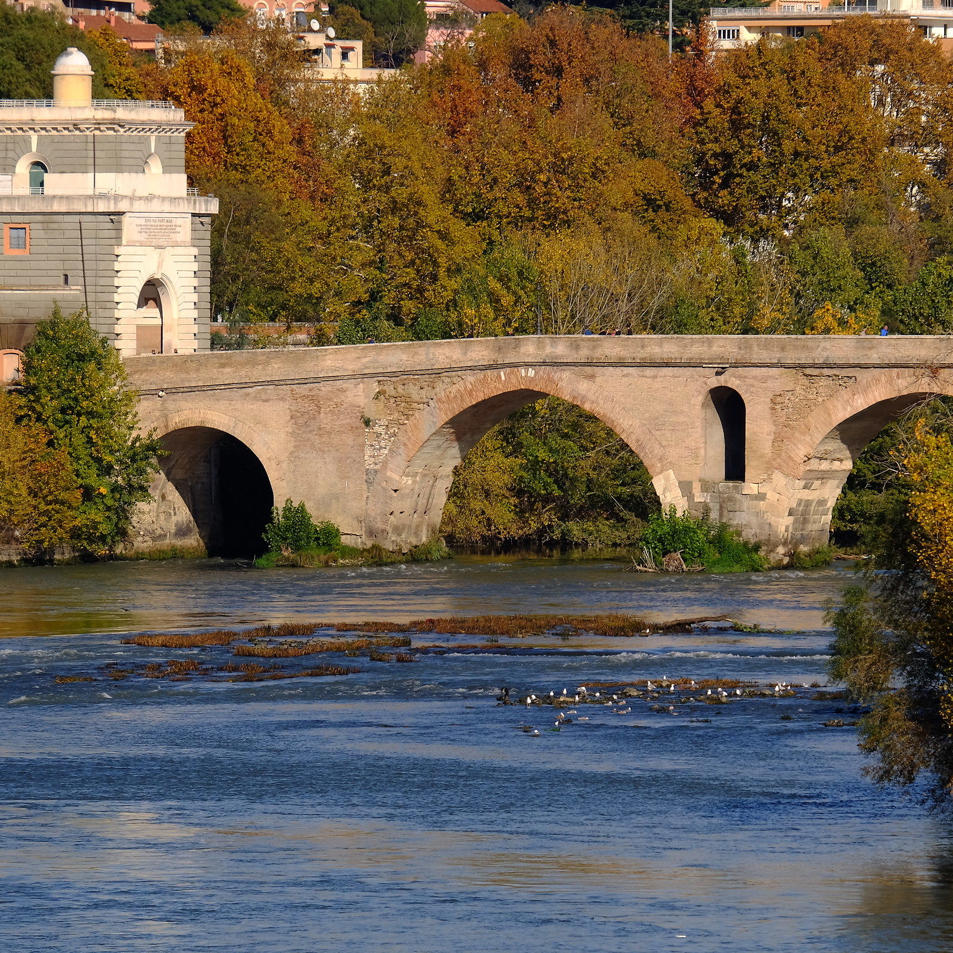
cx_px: 611
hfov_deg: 4.6
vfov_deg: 4.6
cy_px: 476
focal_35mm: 383
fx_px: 11929
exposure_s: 1/250
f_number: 9
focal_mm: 200
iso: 100
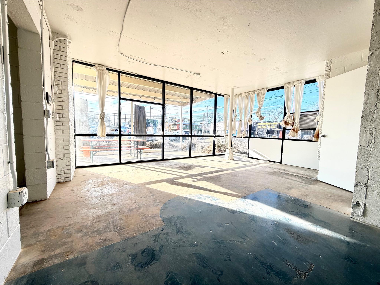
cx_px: 190
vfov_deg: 85.7
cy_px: 142
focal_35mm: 14
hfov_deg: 102.1
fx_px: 154
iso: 64
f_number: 2.2
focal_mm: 2.22
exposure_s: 1/179
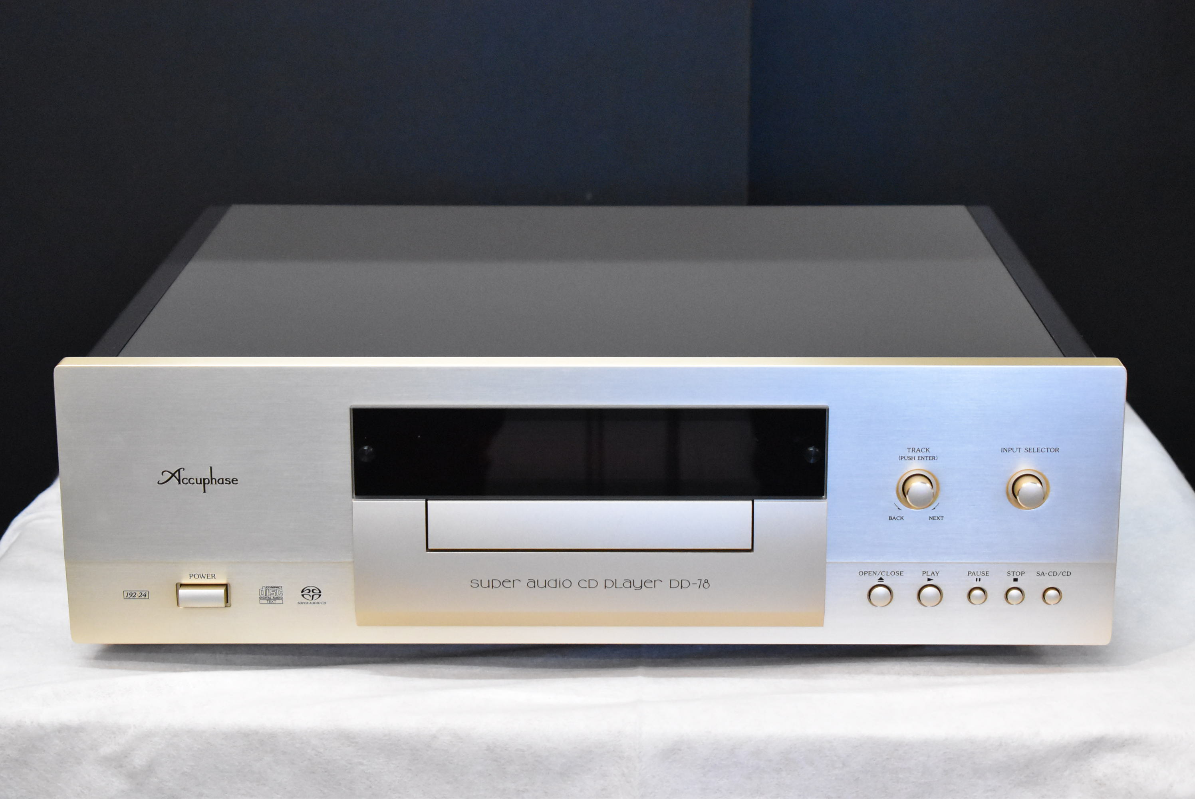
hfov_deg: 27.0
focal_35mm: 75
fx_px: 2491
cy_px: 400
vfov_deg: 18.2
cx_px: 598
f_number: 7.1
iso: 6400
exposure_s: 1/200
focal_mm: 50
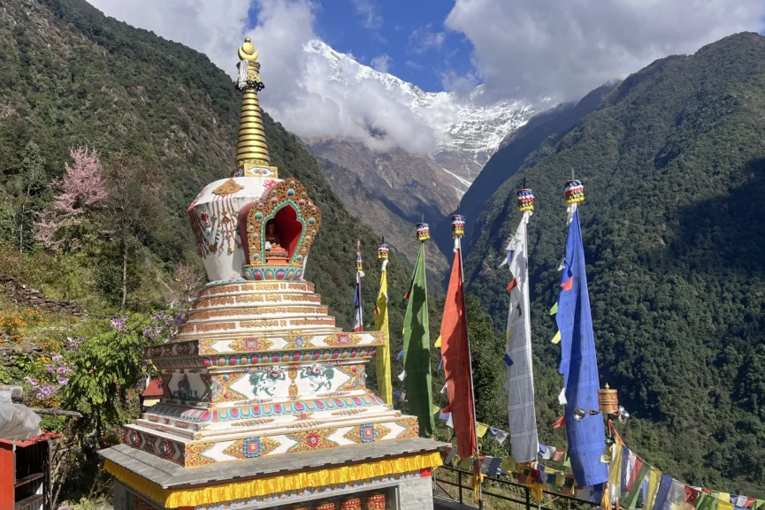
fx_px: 680
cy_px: 287
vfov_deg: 41.1
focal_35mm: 32
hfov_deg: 58.7
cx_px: 365
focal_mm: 5.1
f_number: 1.6
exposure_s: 1/4016
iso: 50
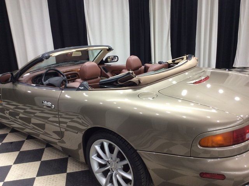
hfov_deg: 56.9
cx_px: 124
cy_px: 93
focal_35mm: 32
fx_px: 230
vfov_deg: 44.1
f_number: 2.4
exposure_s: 1/24
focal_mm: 3.3
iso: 50
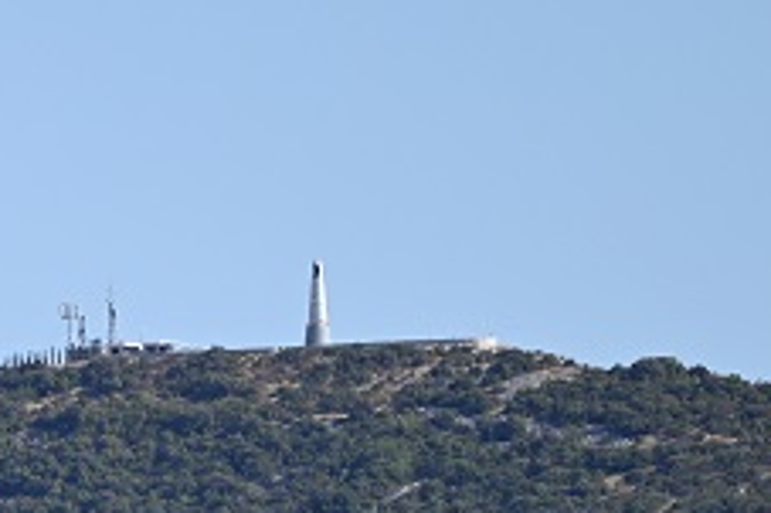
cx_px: -526
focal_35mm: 927
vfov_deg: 1.5
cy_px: 1065
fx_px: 19838
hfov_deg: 2.2
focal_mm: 210
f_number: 5.3
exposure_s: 1/640
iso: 100
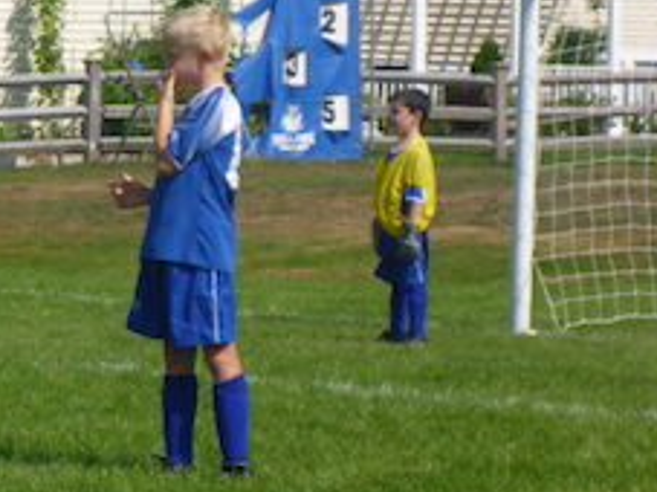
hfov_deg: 6.6
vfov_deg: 4.9
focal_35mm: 301
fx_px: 5710
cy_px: 177
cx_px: -74
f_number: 5.9
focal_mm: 22.8
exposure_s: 1/500
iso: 100
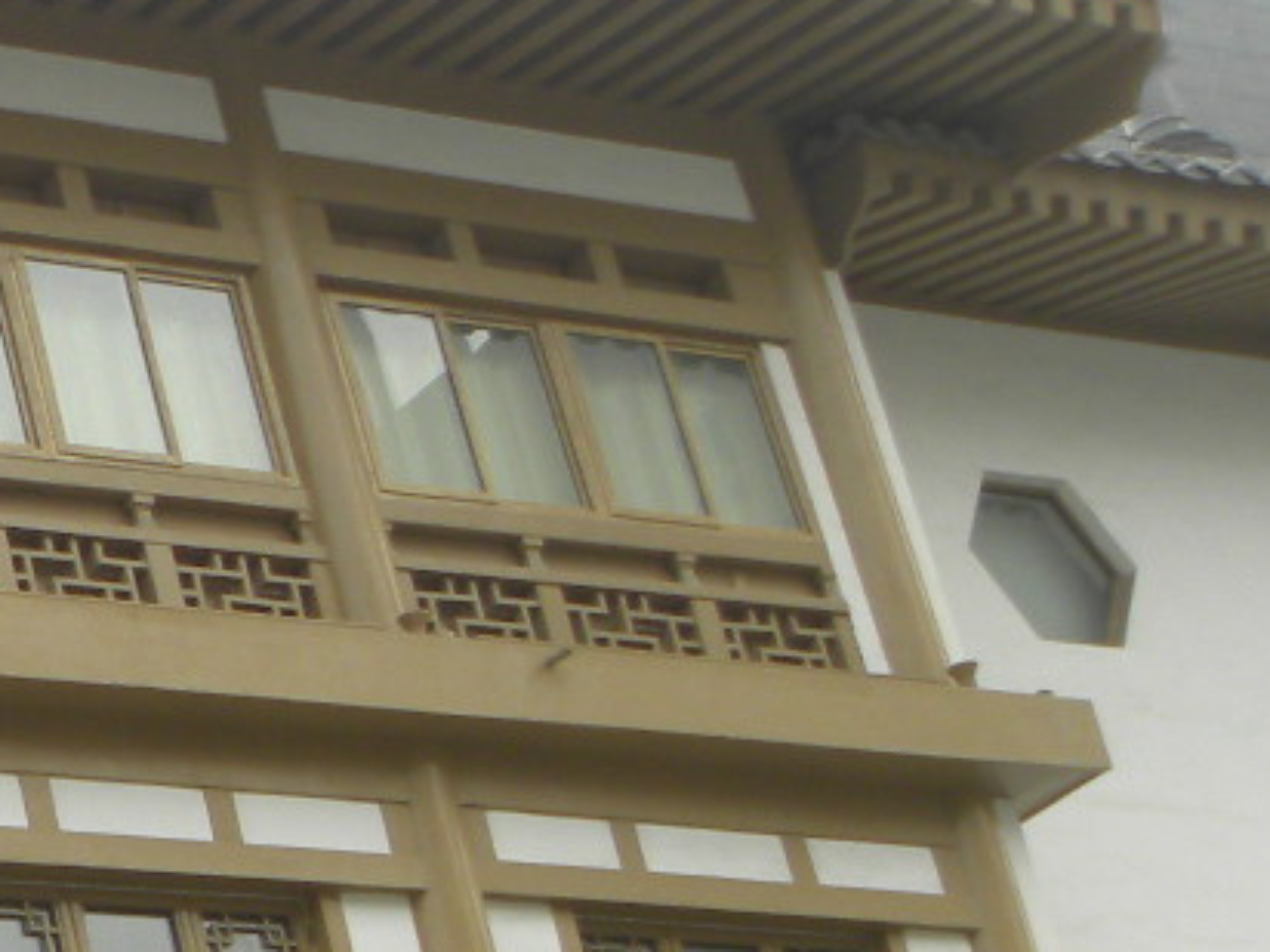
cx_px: -1159
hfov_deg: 15.9
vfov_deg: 14.3
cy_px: 1063
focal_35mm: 101
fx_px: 3706
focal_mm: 4.6
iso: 64
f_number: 3.5
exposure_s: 1/120
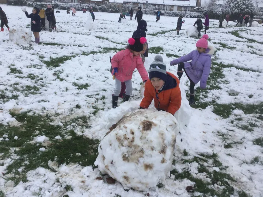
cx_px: 132
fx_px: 236
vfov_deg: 45.4
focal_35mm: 31
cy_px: 98
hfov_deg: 58.4
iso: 25
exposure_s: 1/151
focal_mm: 3.3
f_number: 2.4
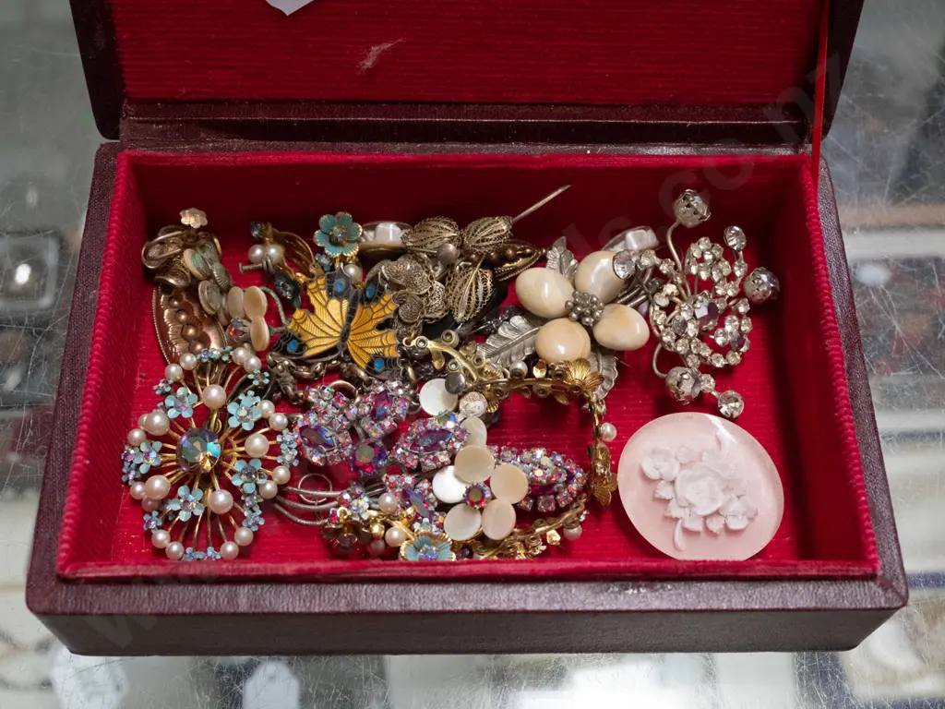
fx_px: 1201
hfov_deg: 42.9
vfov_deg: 32.9
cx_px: 472
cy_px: 354
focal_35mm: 44
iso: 3200
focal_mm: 22
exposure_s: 1/125
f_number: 5.6
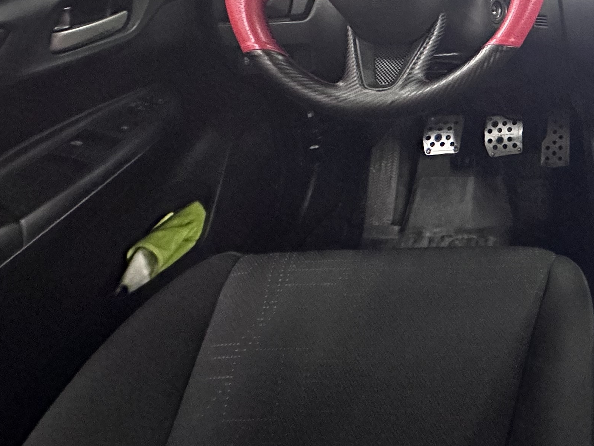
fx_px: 618
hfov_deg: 42.1
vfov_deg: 32.8
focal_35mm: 36
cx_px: 632
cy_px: -86
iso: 1250
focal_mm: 2.22
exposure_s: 1/34
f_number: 2.2
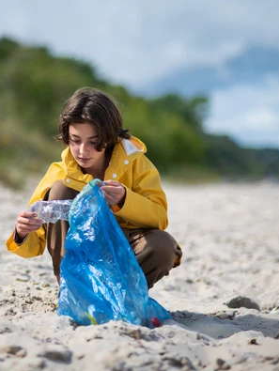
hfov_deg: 11.9
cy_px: 187
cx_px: 79
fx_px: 1330
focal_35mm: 124
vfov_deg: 15.9
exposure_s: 1/2000
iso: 64
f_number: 1.8
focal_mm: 85
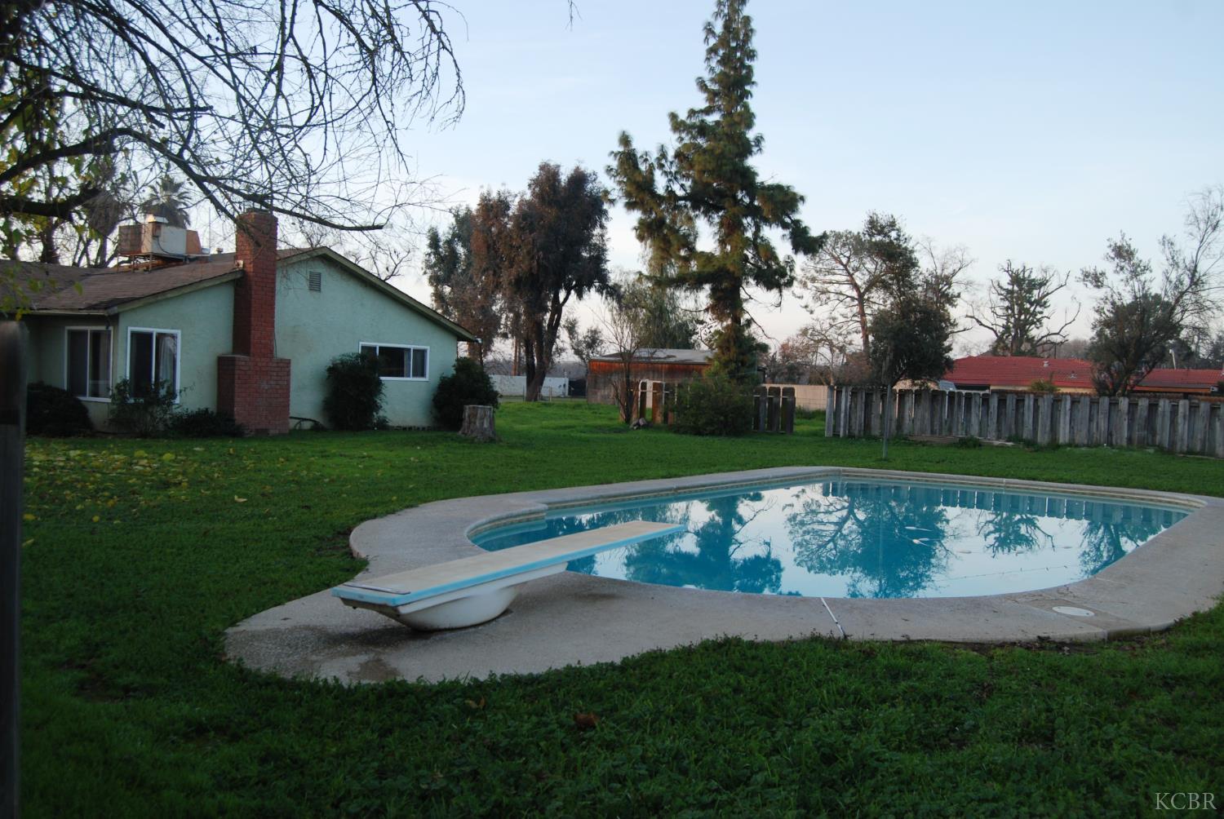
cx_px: 612
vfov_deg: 43.7
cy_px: 410
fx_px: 1021
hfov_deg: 61.9
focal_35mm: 30
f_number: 5.6
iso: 200
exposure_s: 1/125
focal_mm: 20
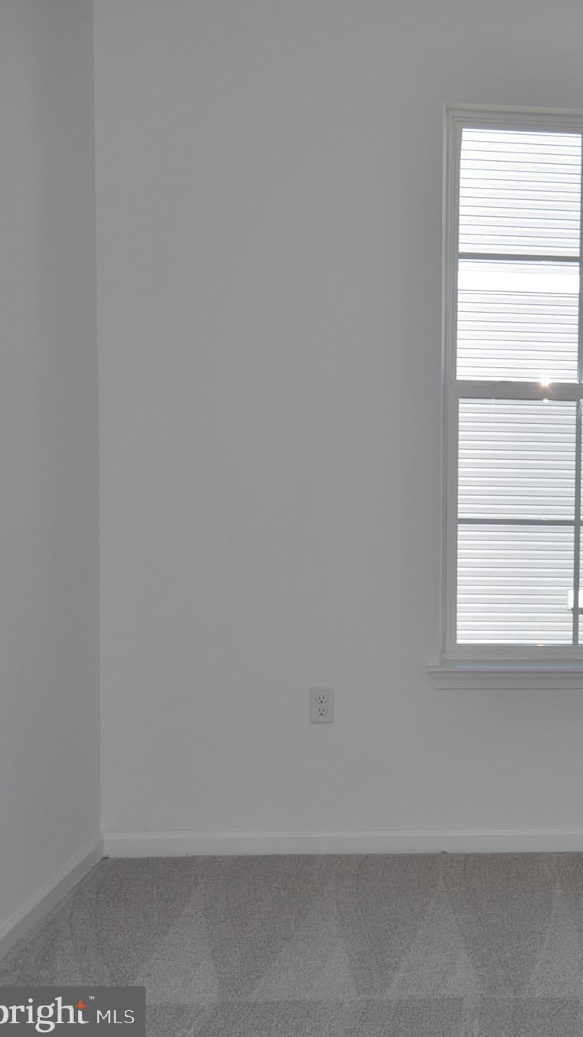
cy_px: 520
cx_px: 761
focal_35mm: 57
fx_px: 1567
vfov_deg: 36.6
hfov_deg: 19.4
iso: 200
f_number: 7.1
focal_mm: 24
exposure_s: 1/200
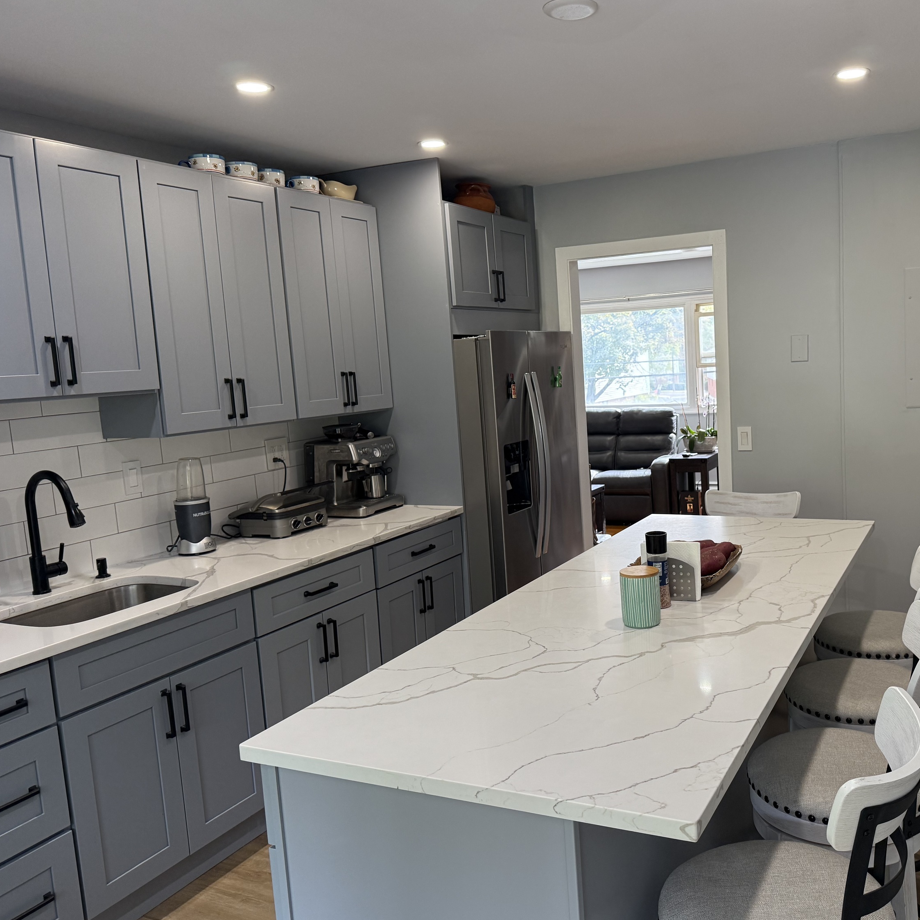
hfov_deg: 54.8
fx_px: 872
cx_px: 590
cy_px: 463
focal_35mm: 29
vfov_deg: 55.6
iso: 200
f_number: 1.78
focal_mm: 6.76
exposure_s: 1/186
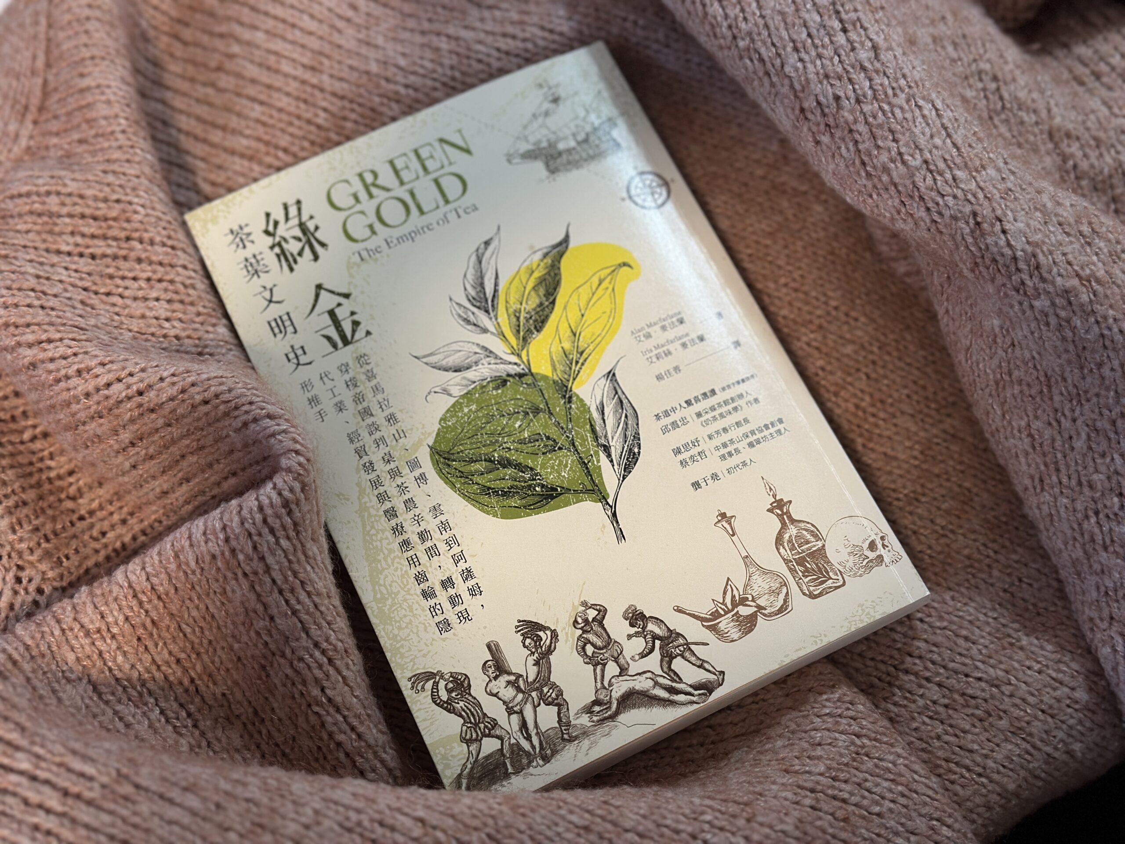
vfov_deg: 30.3
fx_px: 1560
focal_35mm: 48
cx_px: 562
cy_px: 422
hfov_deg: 39.7
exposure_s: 1/60
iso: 160
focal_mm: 6.86
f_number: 1.78
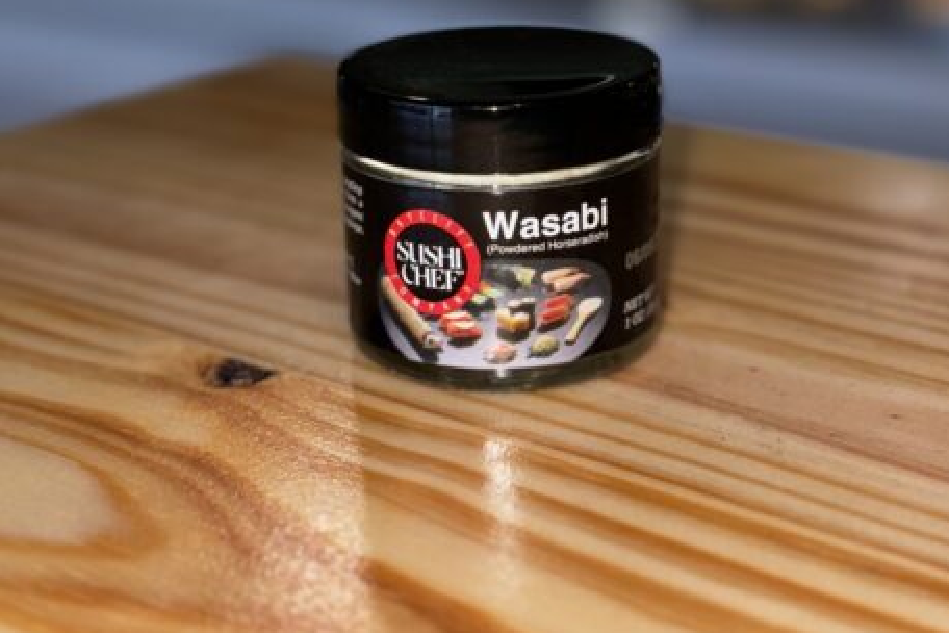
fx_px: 1924
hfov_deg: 27.7
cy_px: 174
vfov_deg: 18.6
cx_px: 518
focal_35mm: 73
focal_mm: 6.76
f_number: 1.78
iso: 50
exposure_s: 1/165
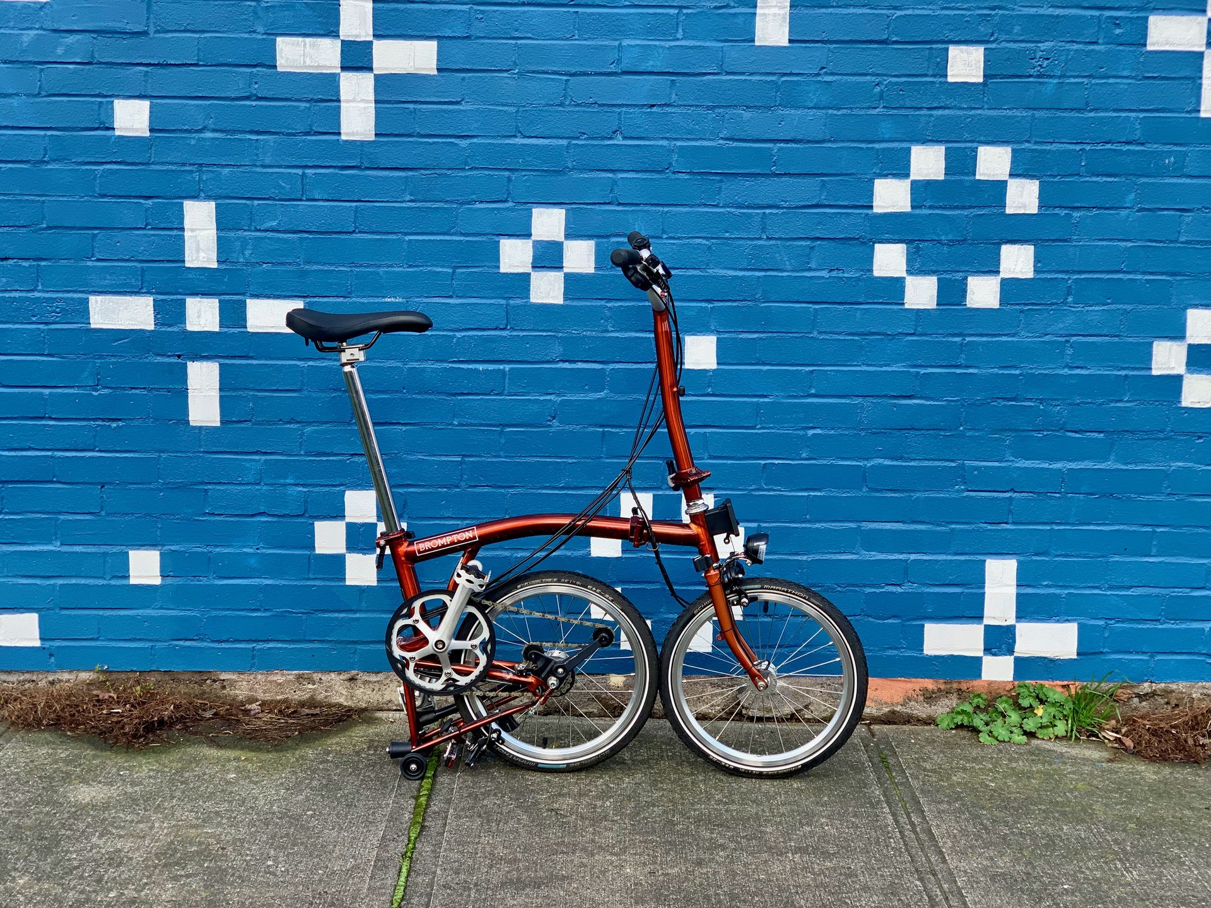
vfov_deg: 28.0
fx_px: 1819
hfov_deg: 36.8
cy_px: 454
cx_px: 606
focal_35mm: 52
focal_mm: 6
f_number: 2.4
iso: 20
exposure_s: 1/122
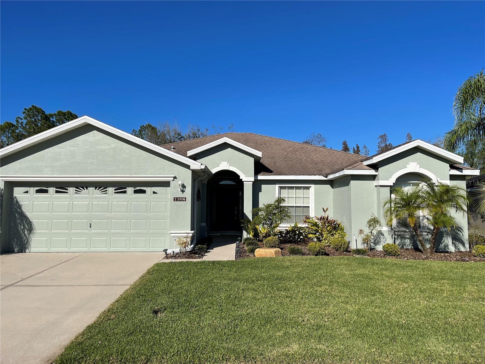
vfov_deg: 53.1
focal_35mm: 26
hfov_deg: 67.3
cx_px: 242
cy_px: 182
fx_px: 364
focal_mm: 5.1
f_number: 1.6
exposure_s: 1/6579
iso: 32
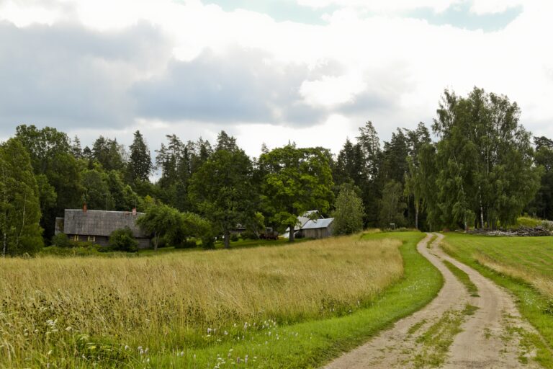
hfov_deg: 36.9
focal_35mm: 54
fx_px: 829
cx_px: 276
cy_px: 184
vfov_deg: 25.1
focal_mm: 36
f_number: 8
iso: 100
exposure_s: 1/125
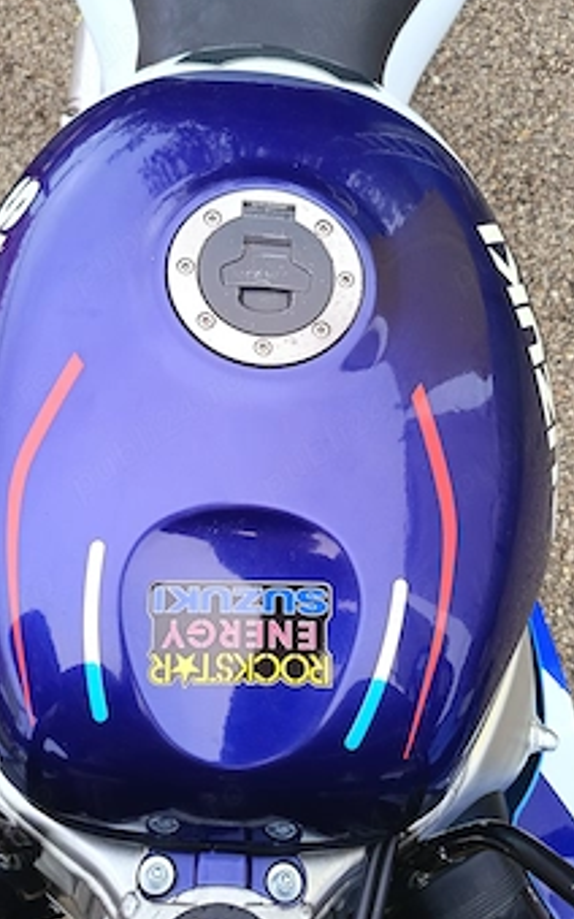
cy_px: 477
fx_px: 751
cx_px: 252
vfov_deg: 62.9
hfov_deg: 41.8
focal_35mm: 30
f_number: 1.75
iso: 266
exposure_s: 1/120
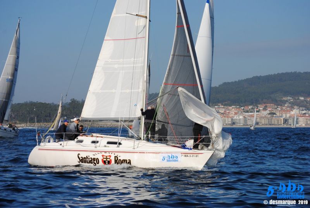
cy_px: 104
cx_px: 155
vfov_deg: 12.2
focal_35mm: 112
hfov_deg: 18.1
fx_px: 971
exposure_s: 1/800
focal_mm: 75
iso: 100
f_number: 7.1
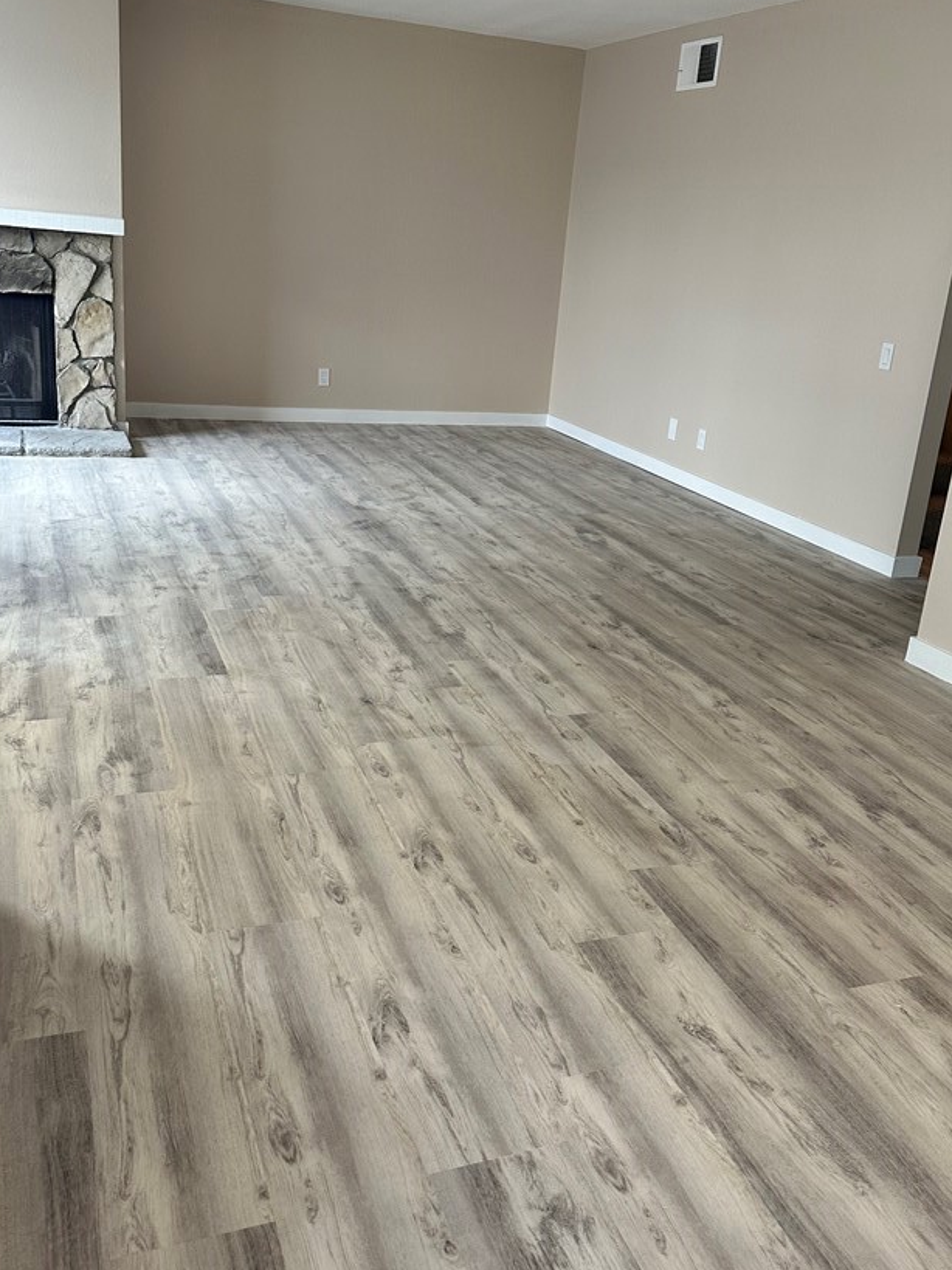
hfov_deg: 46.8
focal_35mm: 30
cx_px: 482
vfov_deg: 59.9
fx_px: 1100
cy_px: 582
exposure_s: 1/60
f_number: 1.78
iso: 160
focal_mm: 6.86
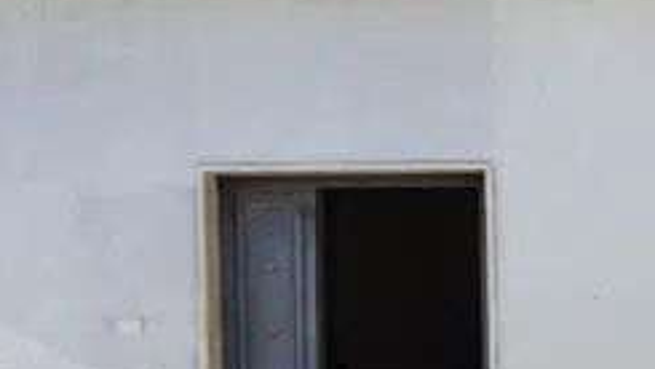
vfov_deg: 16.1
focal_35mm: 74
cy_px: 342
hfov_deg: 25.6
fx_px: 1286
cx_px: 786
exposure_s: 1/3788
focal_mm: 5.96
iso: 50
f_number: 1.6
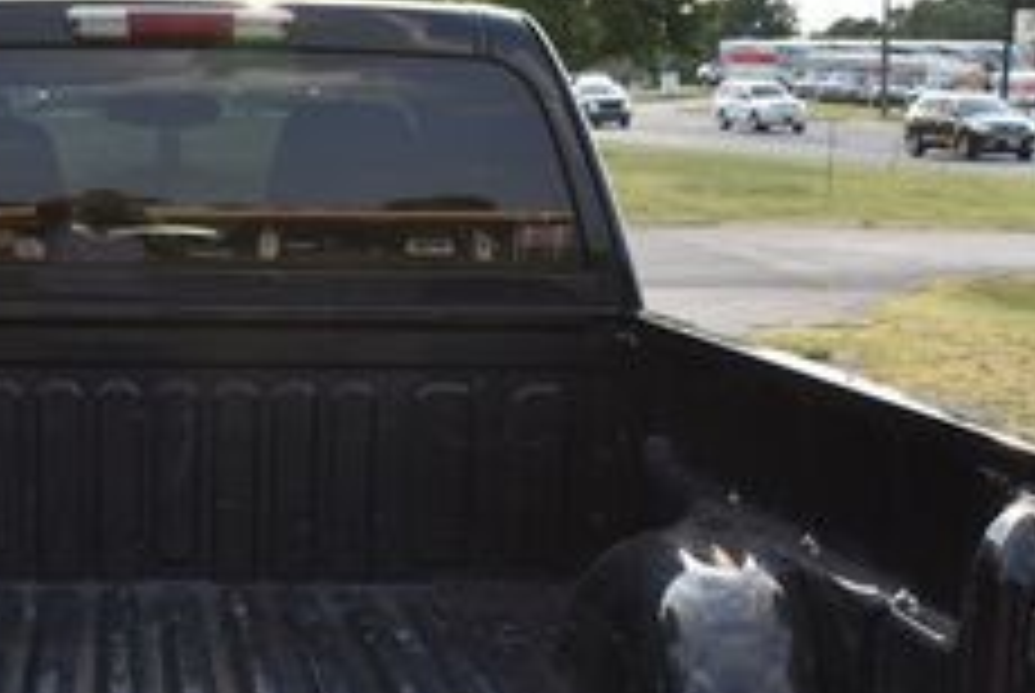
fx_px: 2159
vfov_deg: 18.0
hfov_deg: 26.5
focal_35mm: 75
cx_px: 216
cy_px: 574
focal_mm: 18
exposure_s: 1/250
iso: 200
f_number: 7.1
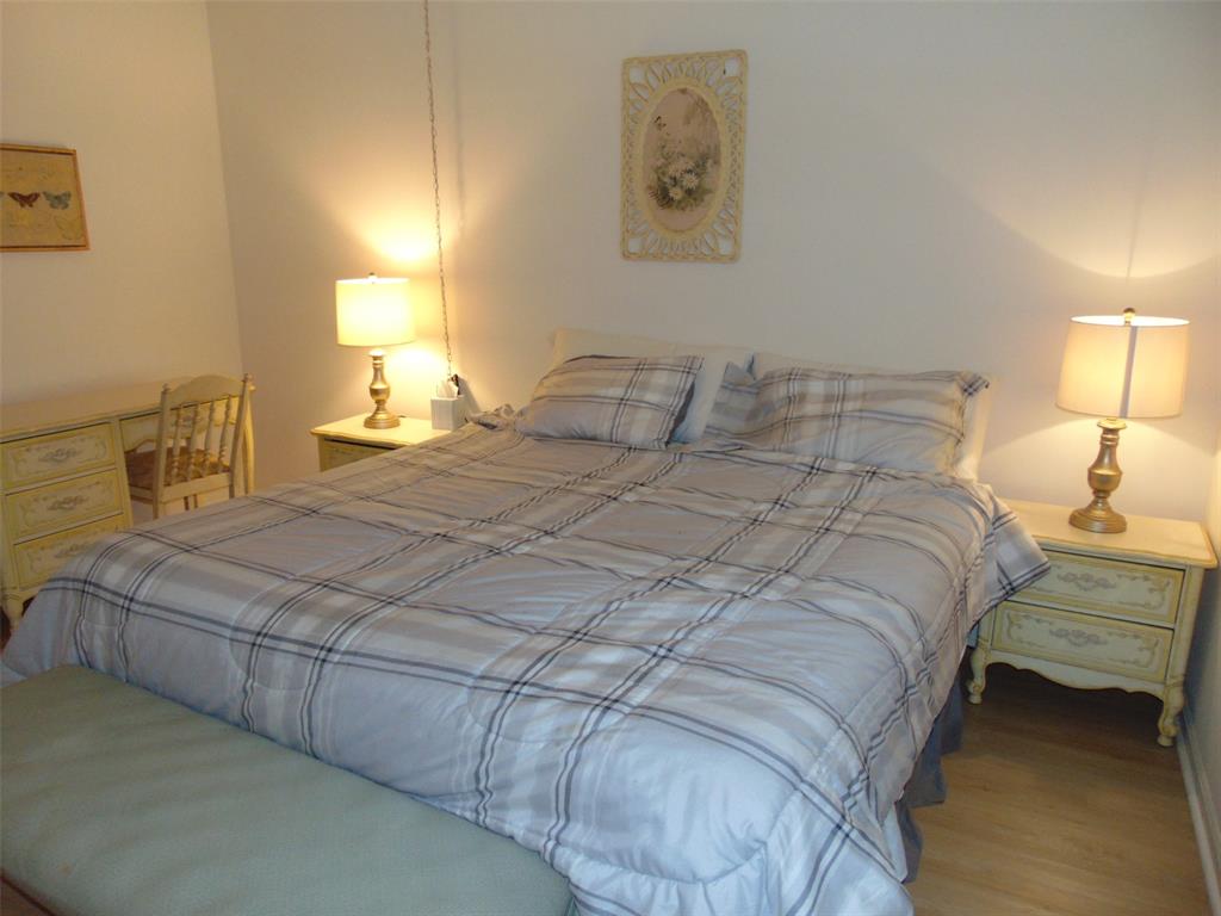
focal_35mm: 25
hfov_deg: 69.4
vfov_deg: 54.9
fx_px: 882
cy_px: 458
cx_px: 610
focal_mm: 4.5
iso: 200
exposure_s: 1/30
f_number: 3
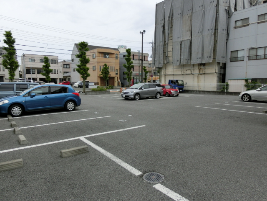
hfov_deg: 69.4
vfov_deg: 54.9
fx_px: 193
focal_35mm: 25
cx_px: 134
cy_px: 100
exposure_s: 1/800
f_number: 3.3
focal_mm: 4.4
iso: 80
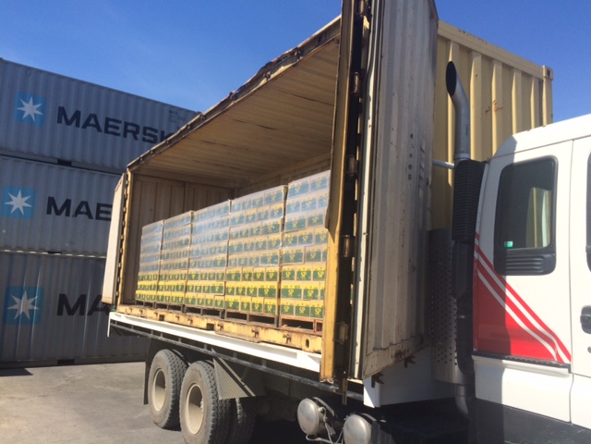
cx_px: 296
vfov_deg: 48.2
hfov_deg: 61.7
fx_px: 495
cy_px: 222
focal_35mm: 29
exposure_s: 1/1953
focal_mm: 4.15
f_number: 2.2
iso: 32
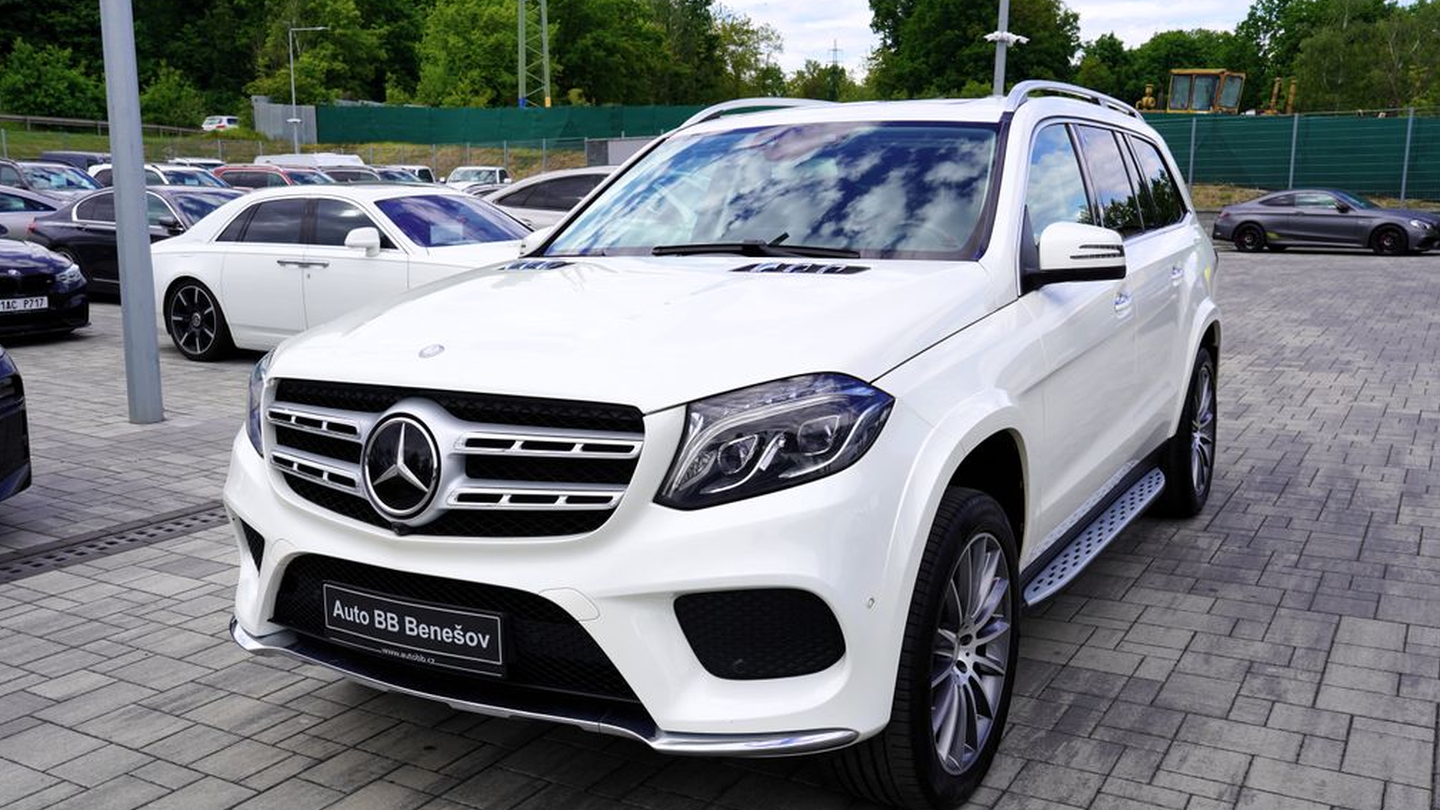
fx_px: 1260
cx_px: 710
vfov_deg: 35.6
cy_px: 449
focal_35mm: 33
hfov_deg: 59.5
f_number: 9
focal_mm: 31
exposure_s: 1/125
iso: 100
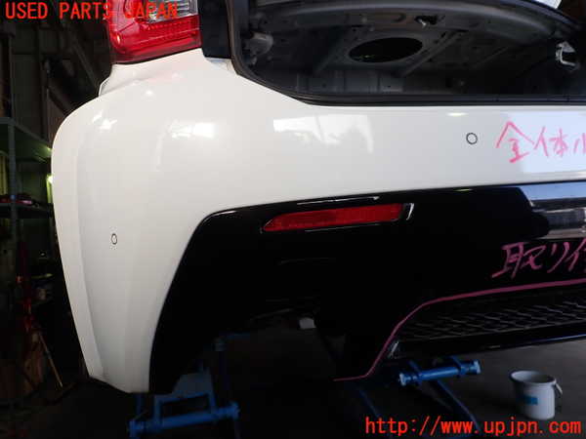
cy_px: 220
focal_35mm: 25
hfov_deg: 69.4
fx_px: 423
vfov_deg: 54.9
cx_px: 293
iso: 100
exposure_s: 1/125
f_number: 2.8
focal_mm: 4.5
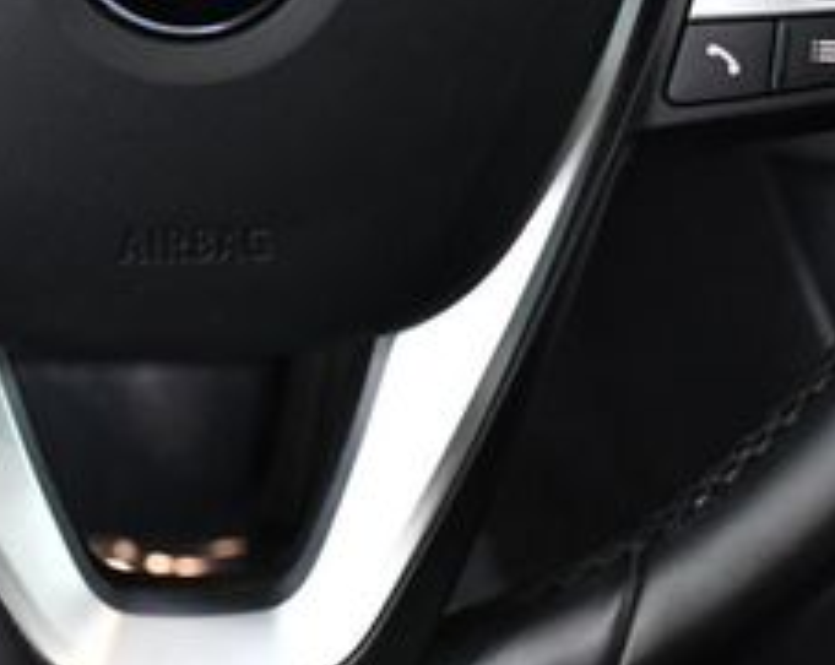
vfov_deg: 17.0
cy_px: 165
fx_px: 2221
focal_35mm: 90
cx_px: 202
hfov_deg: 21.1
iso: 2500
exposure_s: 1/100
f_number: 5
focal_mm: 23
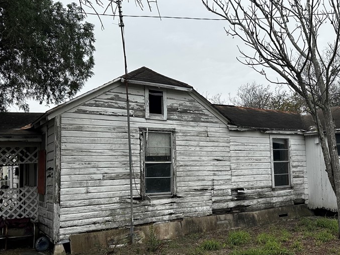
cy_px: 147
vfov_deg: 39.5
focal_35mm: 36
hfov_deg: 50.2
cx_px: 233
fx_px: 354
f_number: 1.78
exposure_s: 1/1095
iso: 80
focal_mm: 6.86
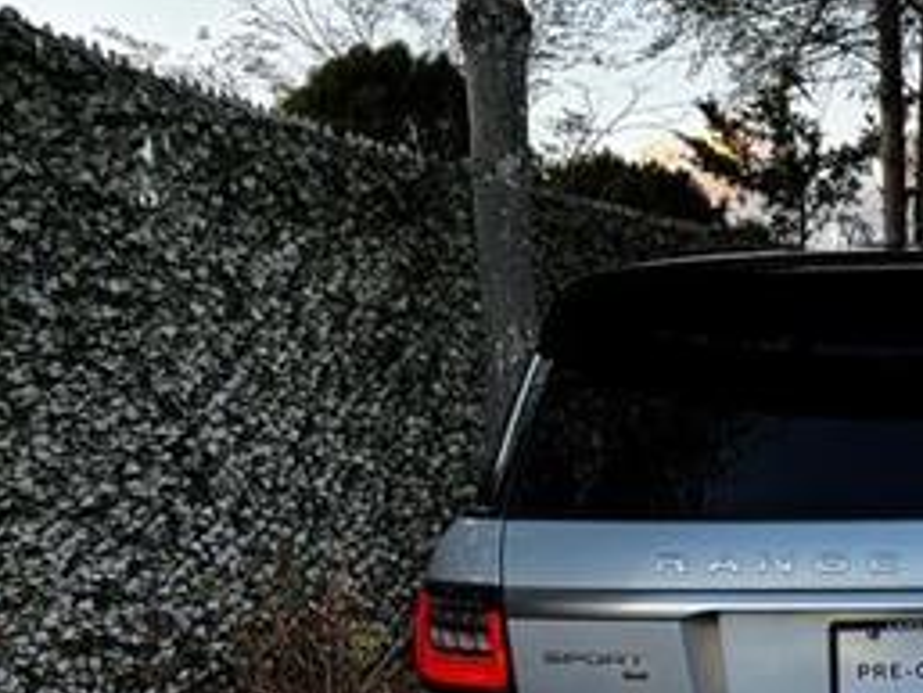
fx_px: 1254
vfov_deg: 29.5
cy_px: 636
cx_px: 894
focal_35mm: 47
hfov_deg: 36.8
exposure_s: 1/121
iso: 200
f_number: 1.78
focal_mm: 6.76
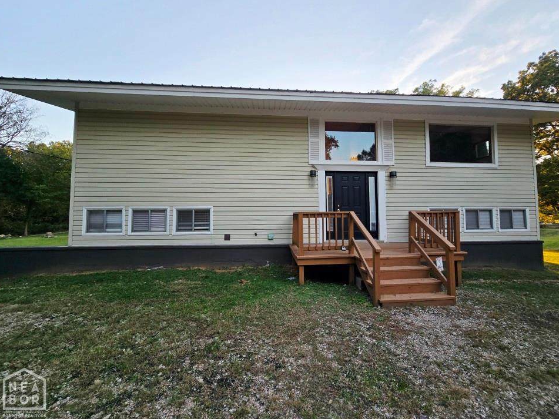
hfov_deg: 102.0
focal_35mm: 14
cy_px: 197
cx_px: 295
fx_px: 226
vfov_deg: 85.6
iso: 50
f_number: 2.2
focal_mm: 2.2
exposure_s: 1/164
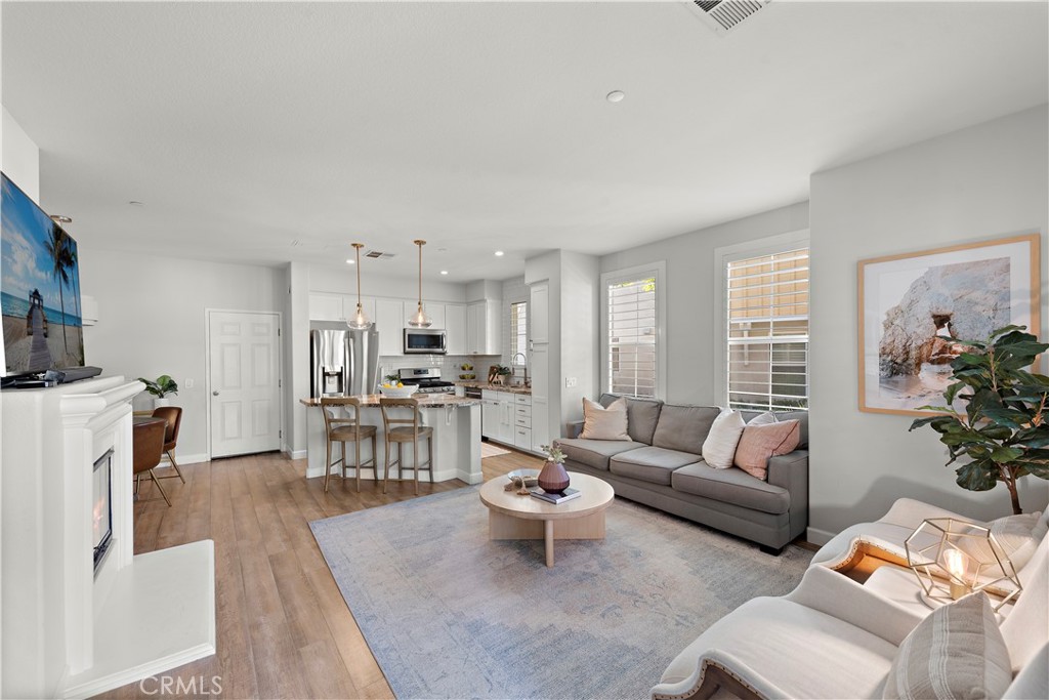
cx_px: 524
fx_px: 408
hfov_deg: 104.2
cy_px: 350
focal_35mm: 14
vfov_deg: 81.2
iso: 125
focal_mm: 14
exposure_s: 1/5
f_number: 7.1
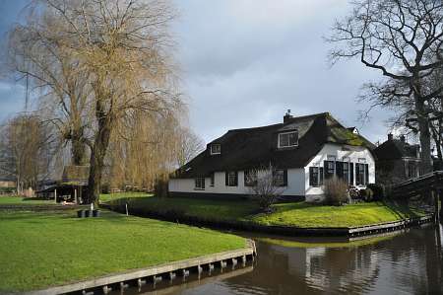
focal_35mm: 27
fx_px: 332
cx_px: 222
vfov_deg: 47.8
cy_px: 148
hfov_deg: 67.4
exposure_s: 1/2500
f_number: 3.5
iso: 320
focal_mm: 18
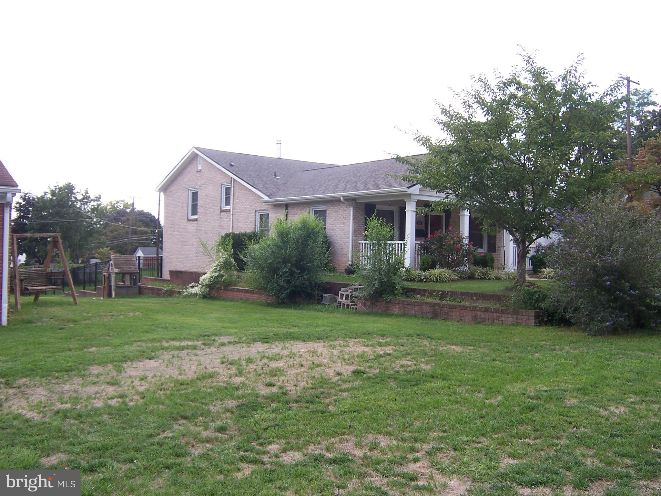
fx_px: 630
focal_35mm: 33
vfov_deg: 42.9
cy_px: 248
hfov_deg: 55.4
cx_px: 330
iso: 80
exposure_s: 1/350
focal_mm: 5.5
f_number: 3.4
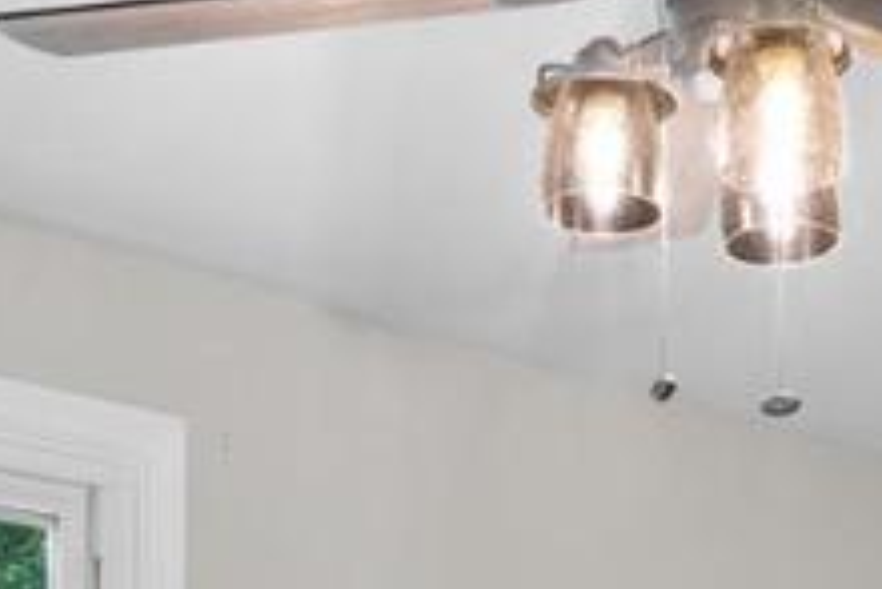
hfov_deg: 20.3
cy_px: 1138
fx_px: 2435
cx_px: 682
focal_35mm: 99
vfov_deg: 12.4
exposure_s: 1.6
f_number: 9
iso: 320
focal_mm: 15.2
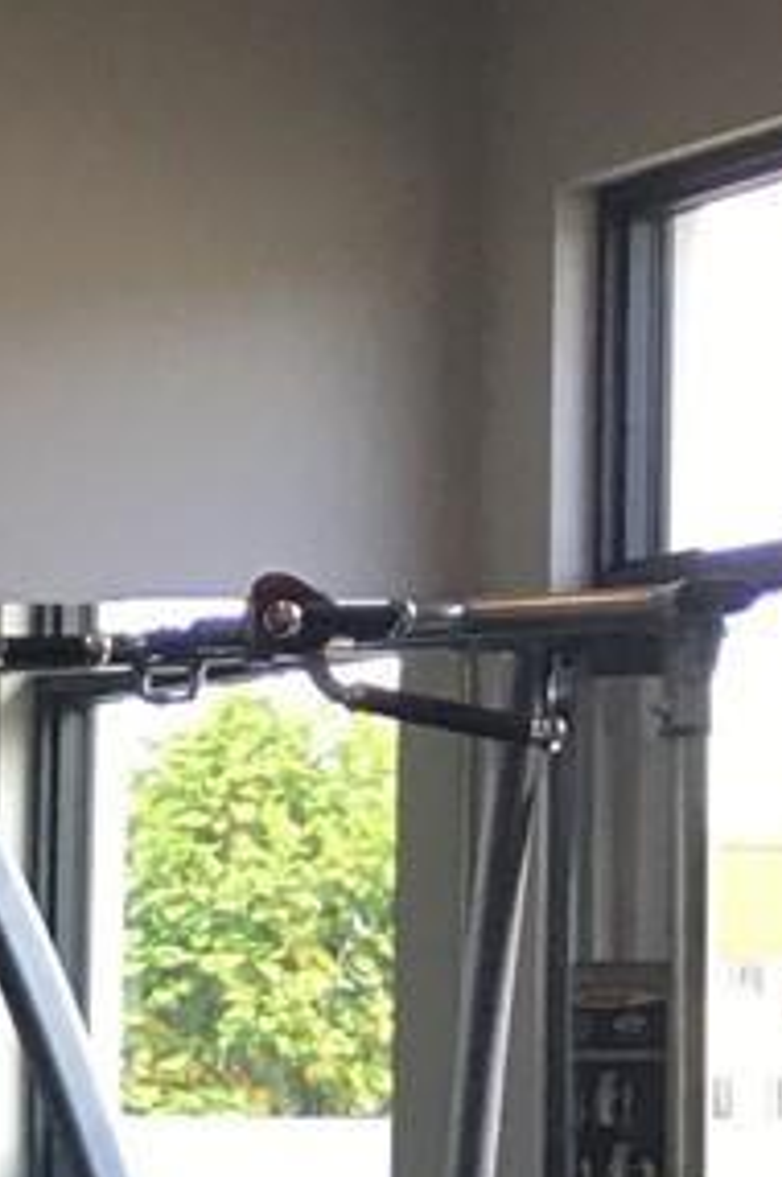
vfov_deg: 12.0
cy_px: 1329
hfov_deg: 6.7
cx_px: -2185
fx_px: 5520
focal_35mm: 169
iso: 25
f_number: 2.2
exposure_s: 1/30
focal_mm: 4.15
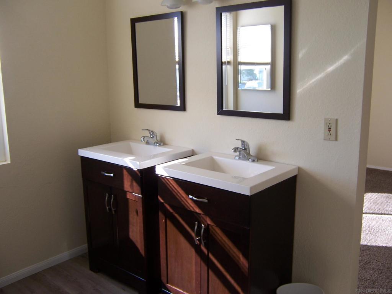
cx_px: 196
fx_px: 374
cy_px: 147
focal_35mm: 33
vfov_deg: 42.9
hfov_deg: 55.4
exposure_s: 1/60
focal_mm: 5.5
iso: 80
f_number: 2.8
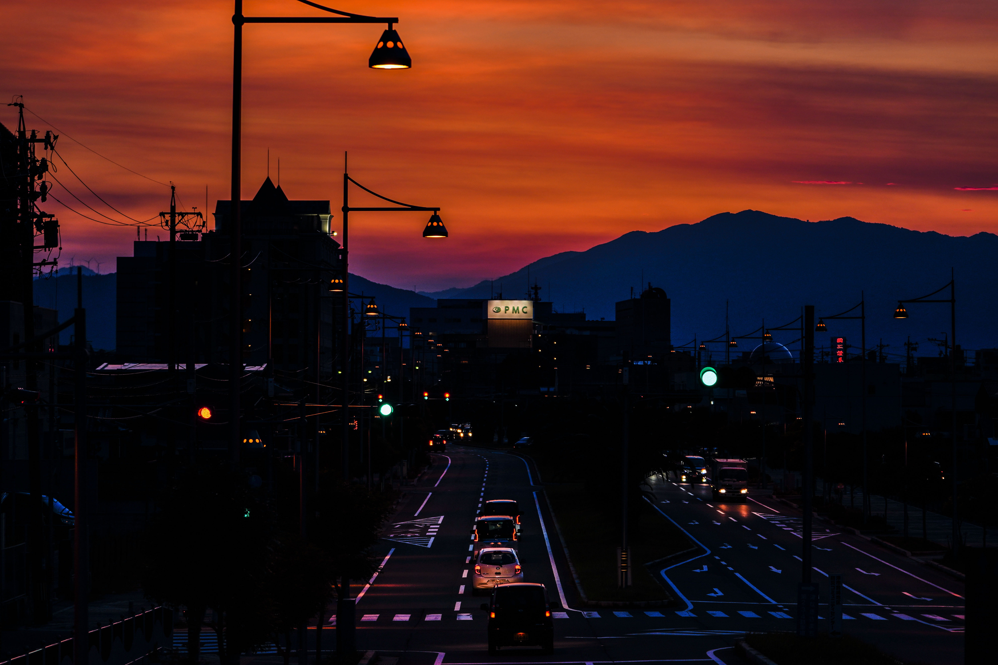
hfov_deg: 17.3
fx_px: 3285
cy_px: 332
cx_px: 499
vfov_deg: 11.6
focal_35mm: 118
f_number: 2.8
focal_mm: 79
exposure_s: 1/60
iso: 100
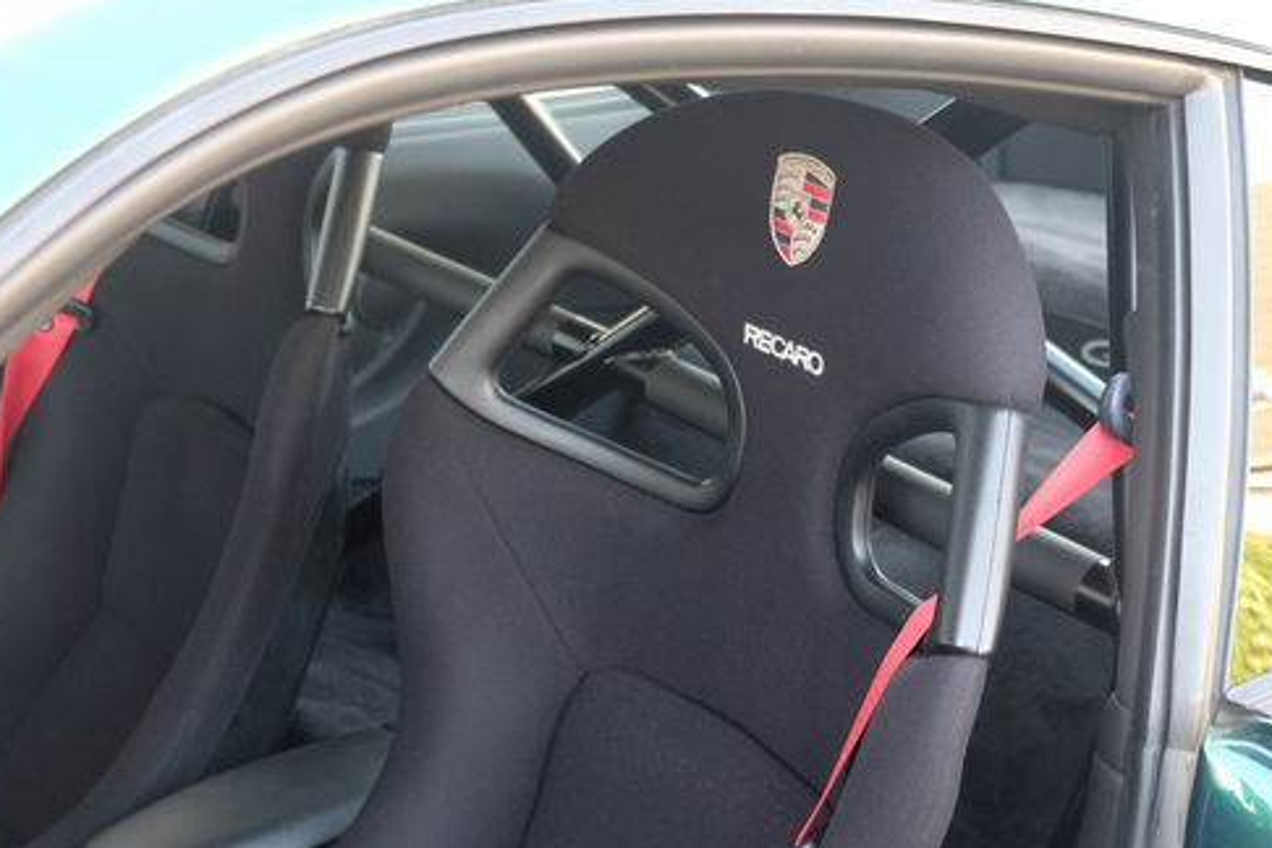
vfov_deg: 22.4
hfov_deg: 33.4
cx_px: 680
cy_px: 646
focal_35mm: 60
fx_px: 2120
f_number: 3.2
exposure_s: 1/60
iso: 640
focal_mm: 25.4
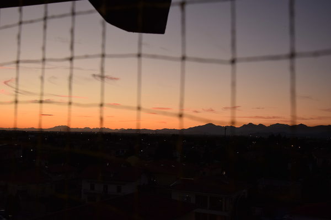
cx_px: 166
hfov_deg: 49.6
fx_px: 359
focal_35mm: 39
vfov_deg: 34.2
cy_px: 110
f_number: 5.6
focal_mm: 26
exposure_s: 1/100
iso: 400
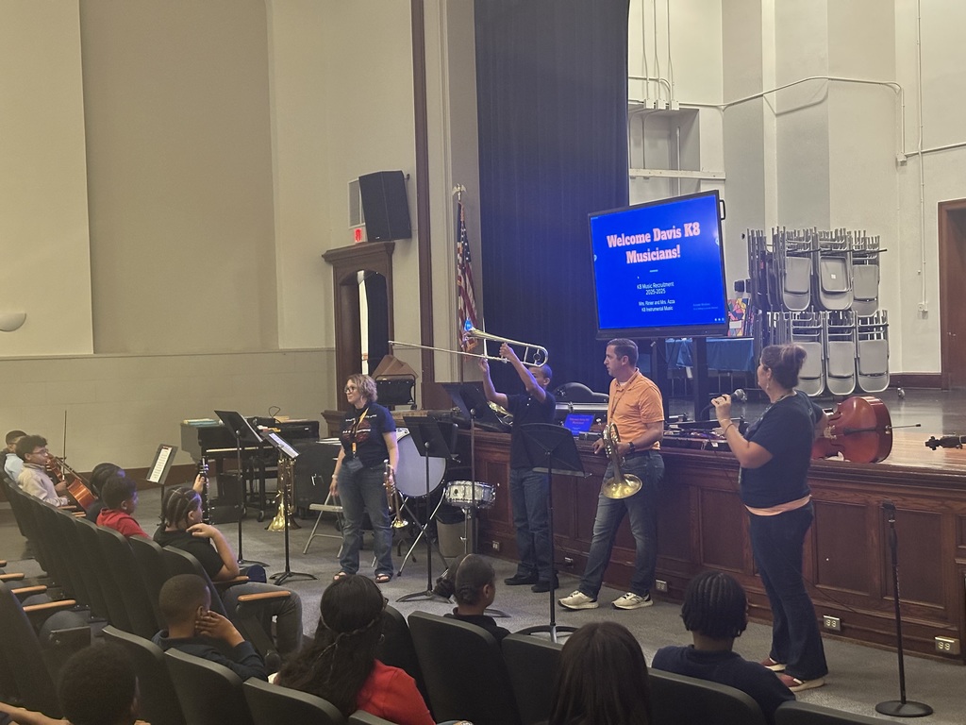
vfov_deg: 30.3
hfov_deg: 39.7
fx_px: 1339
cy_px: 362
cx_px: 483
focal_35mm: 48
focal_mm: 6.86
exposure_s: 1/29
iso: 640
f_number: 1.78
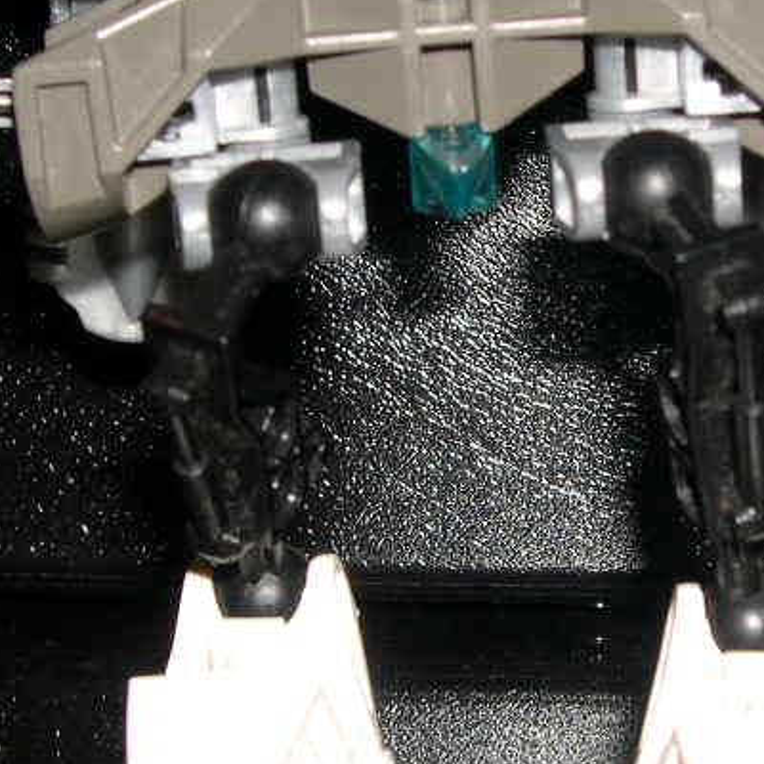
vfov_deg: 20.2
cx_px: 581
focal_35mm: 86
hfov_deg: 20.0
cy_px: 344
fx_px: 2147
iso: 100
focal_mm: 8
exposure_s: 1/60
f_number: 7.6
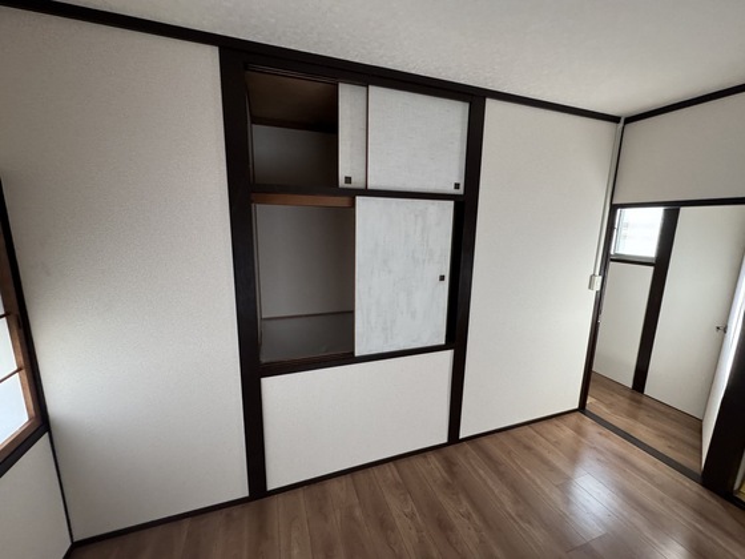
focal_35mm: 14
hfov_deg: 102.1
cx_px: 372
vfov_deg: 85.7
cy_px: 280
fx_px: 301
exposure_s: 1/86
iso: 320
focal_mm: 2.22
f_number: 2.2
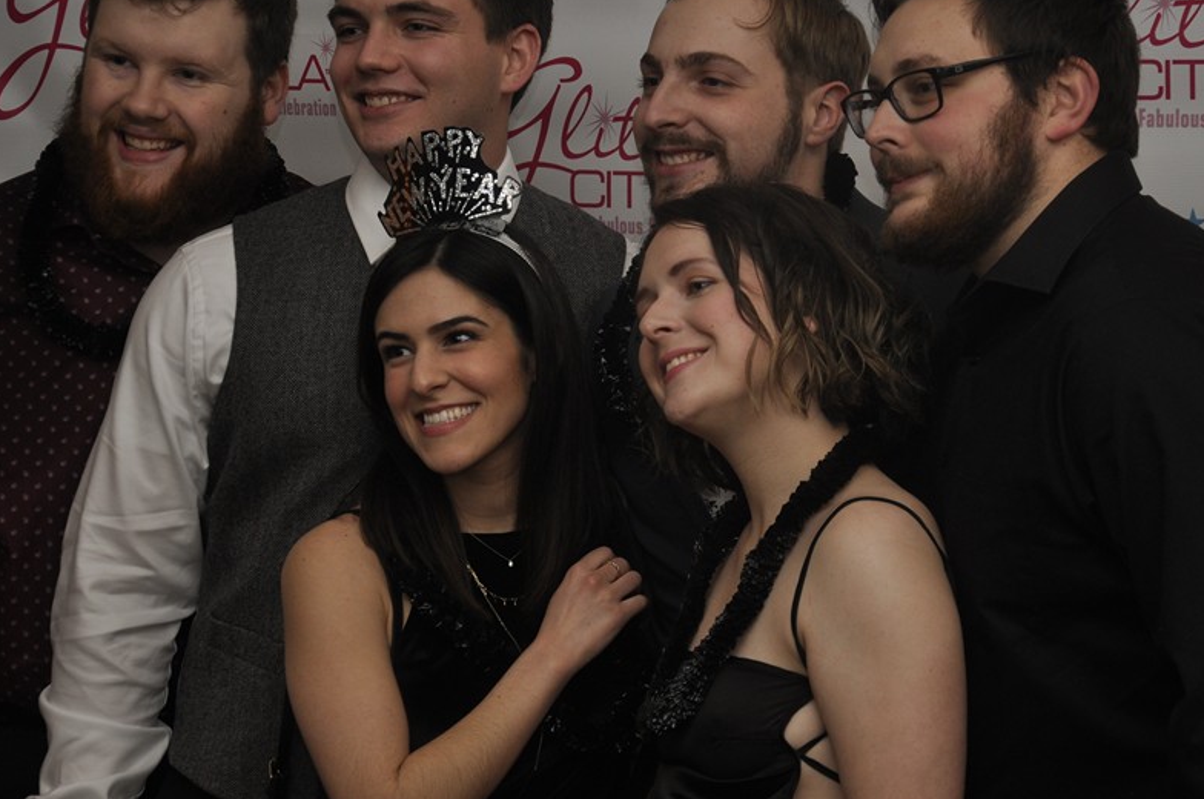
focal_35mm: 134
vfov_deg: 10.2
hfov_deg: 15.3
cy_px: 317
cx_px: 710
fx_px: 4474
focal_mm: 70
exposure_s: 1/60
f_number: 5.3
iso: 400
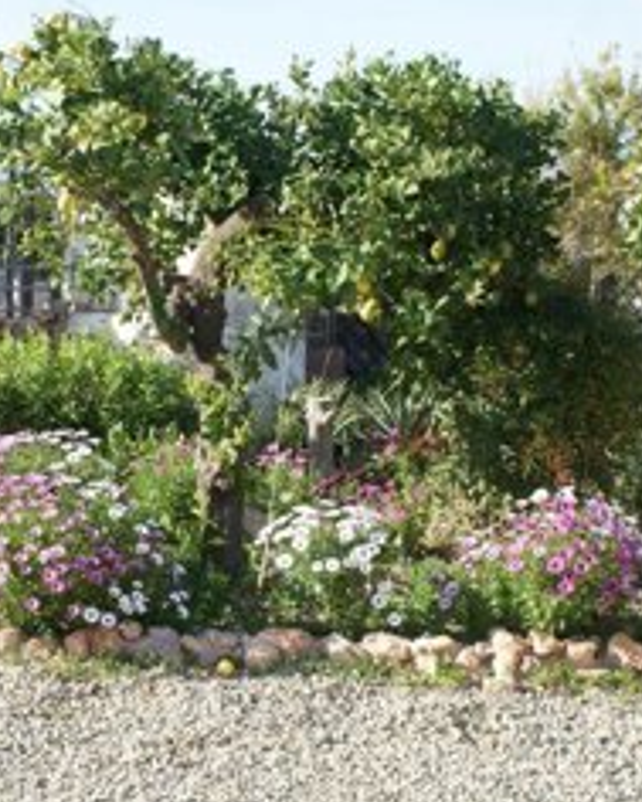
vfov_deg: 30.5
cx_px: 221
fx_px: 1472
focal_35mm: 62
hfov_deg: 24.5
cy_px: 440
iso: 100
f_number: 9
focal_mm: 26
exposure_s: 1/100
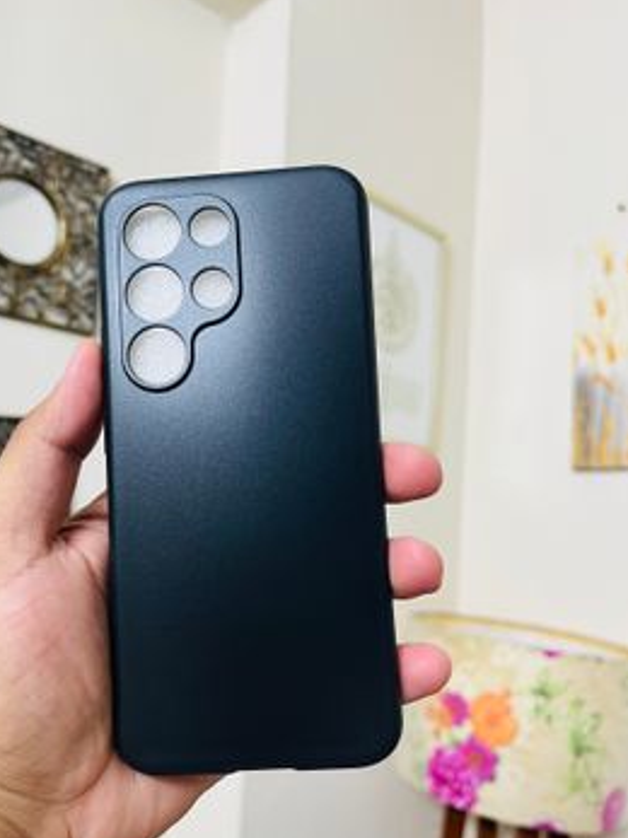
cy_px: 464
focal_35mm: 30
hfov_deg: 46.7
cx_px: 273
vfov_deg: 59.8
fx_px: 726
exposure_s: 1/50
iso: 125
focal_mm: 5.1
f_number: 1.6
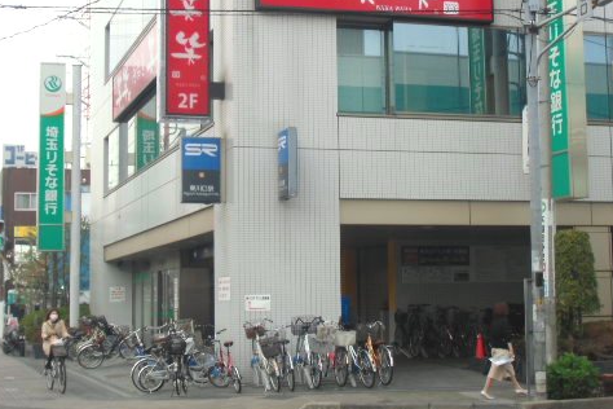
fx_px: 1124
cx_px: 314
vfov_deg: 20.6
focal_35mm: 66
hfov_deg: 30.5
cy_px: 180
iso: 64
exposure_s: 1/100
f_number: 4.2
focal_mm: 8.29
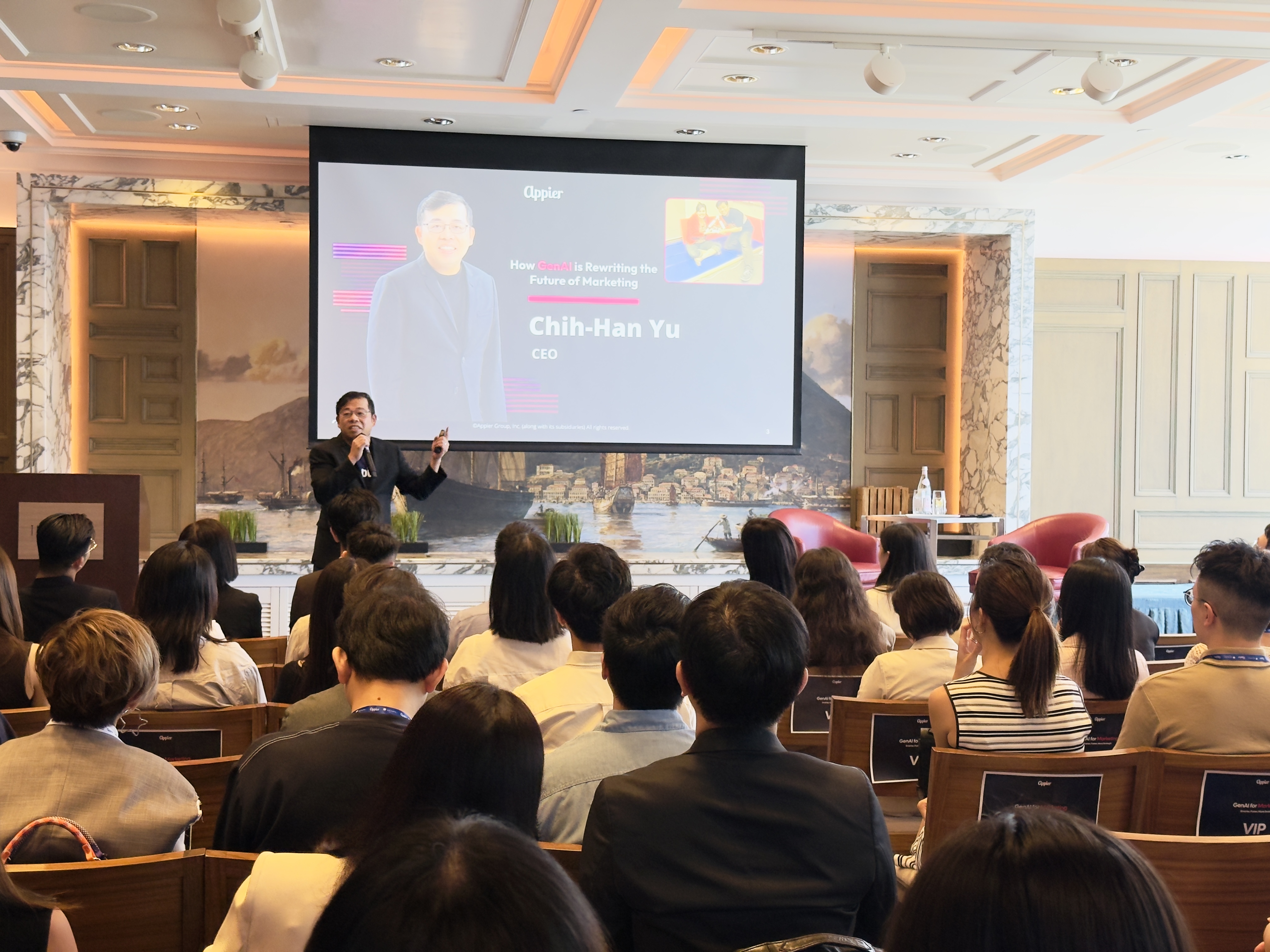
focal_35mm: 48
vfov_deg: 30.3
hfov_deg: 39.7
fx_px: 1761
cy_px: 476
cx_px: 635
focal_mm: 6.76
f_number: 1.78
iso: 100
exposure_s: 1/123
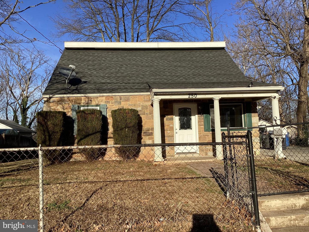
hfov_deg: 58.4
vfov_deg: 45.4
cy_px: 116
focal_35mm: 31
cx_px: 154
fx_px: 277
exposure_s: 1/1274
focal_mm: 3.3
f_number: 2.4
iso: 25
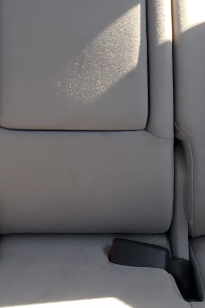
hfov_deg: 16.6
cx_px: 60
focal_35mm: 82
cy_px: 16
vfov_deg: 23.9
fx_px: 700
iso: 56
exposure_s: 1/100
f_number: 1.5
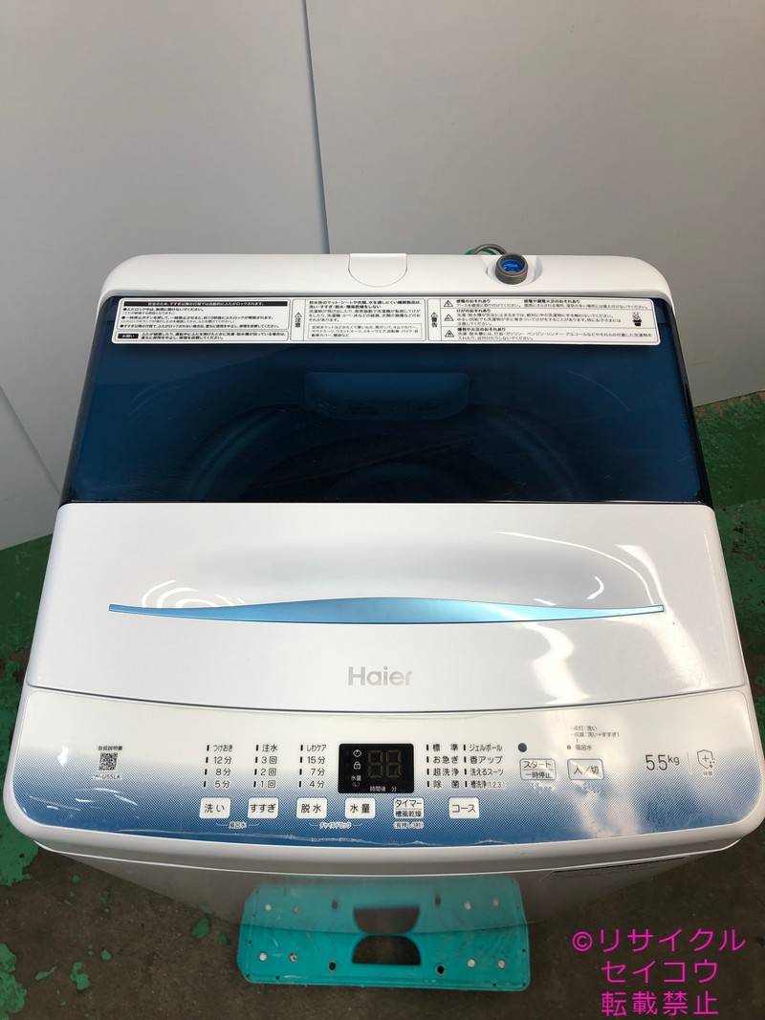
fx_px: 825
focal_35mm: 28
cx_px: 382
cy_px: 510
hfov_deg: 49.7
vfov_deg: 63.4
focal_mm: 4
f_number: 1.8
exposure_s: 1/122
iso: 20
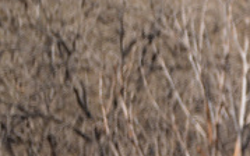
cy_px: 94
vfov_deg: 0.7
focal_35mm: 1808
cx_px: 577
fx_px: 12322
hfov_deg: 1.2
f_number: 5.6
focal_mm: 310
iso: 200
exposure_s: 1/1600
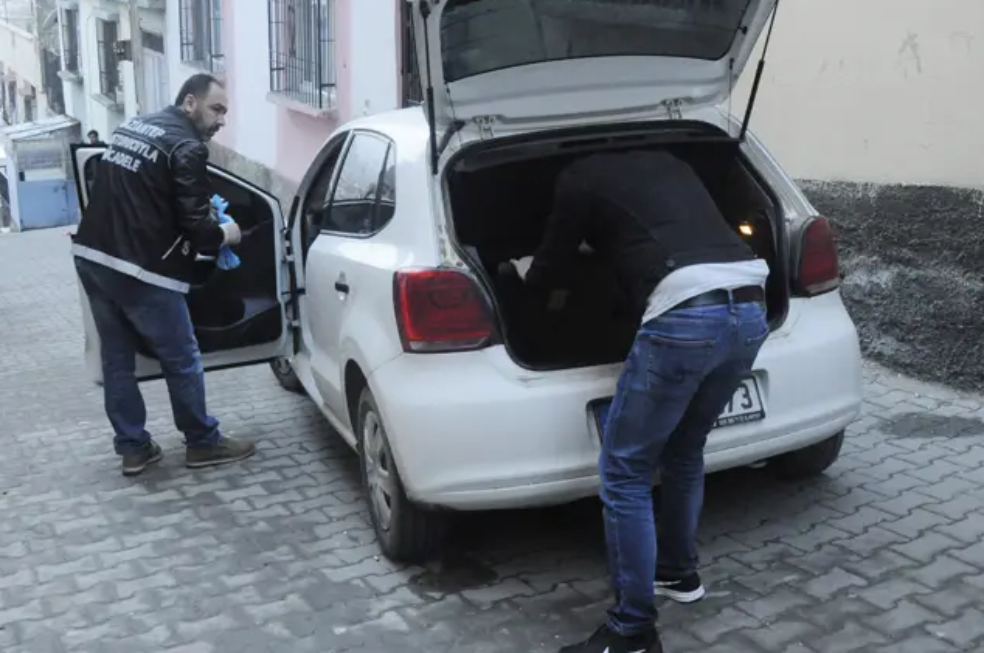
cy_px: 262
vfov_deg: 30.6
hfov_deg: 44.8
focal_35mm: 44
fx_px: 1193
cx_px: 521
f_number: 5
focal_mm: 21
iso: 2500
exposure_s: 1/100
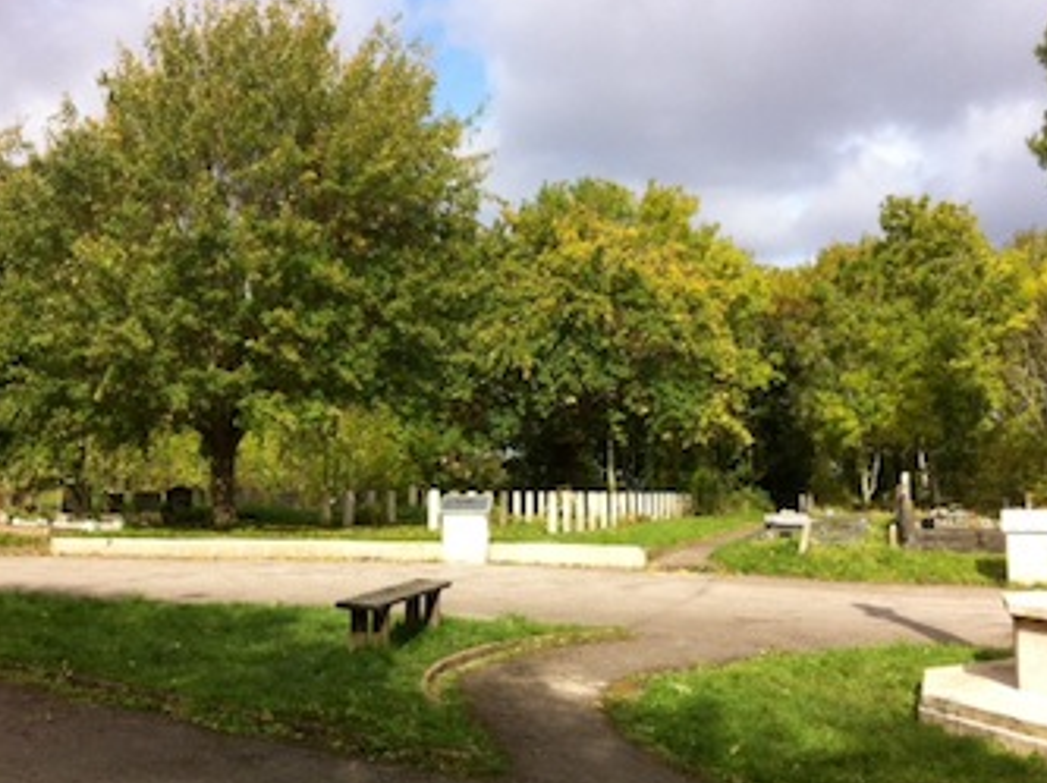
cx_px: 450
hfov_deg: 44.7
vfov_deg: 34.3
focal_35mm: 42
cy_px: 347
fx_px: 1269
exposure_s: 1/943
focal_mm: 3.85
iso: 80
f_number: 2.8
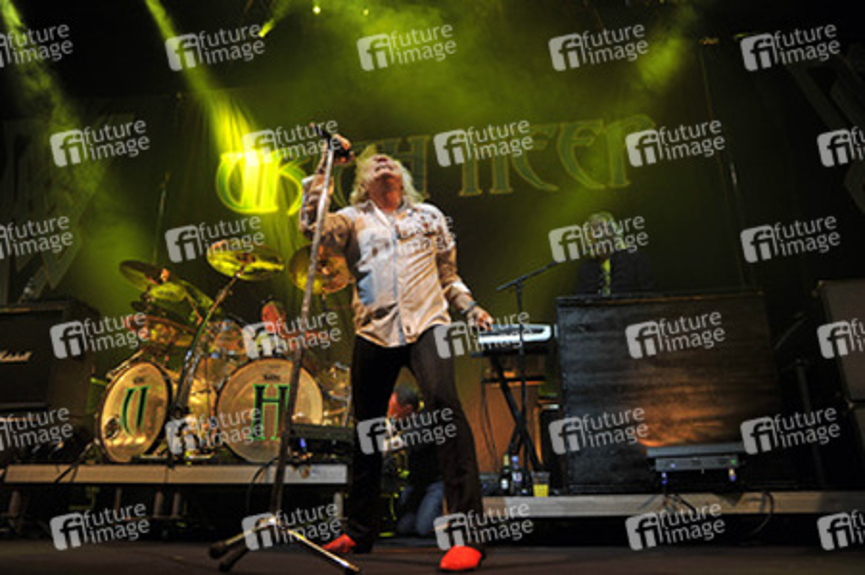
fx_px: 624
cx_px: 432
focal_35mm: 26
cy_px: 288
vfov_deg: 49.5
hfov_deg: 69.4
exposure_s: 1/320
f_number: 3.2
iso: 400
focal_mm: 26
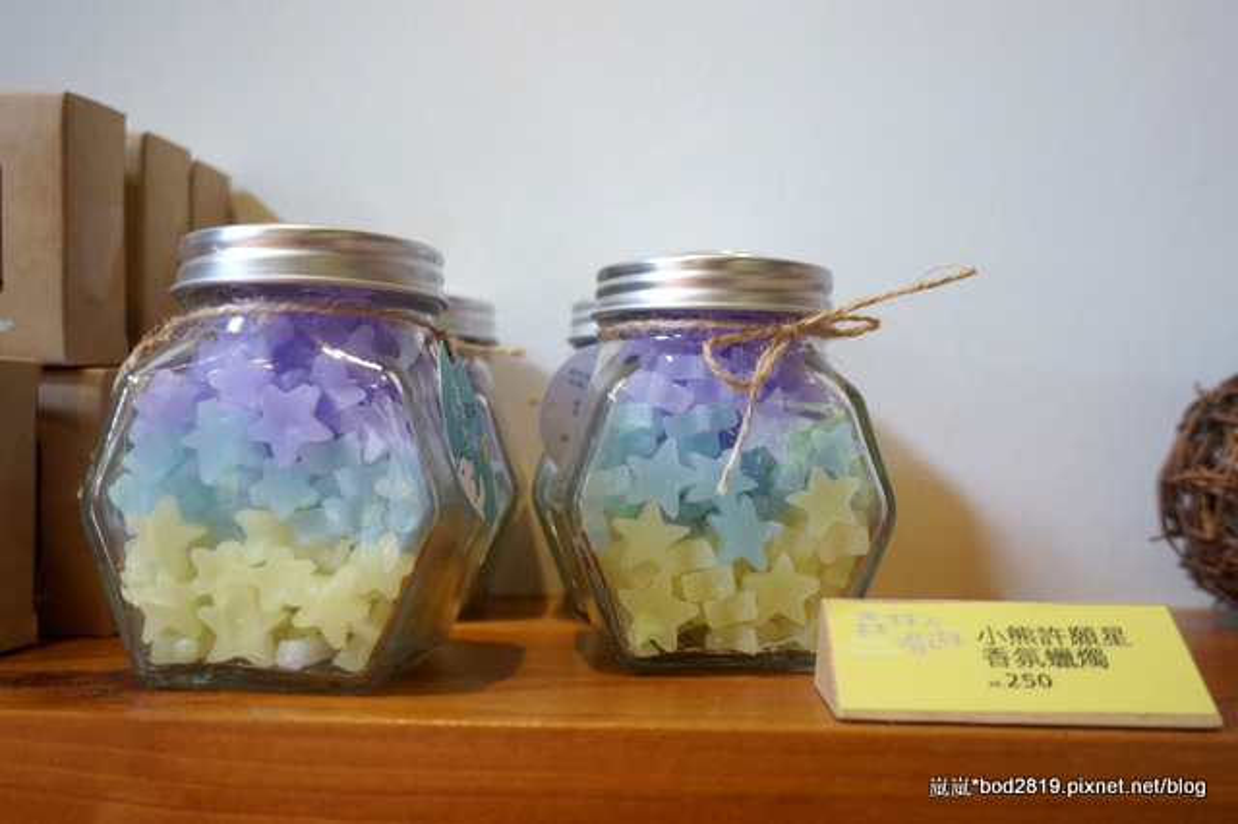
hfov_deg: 55.1
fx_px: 1186
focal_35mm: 34
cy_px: 412
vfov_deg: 38.3
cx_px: 619
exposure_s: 1/60
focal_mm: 23
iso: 320
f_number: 4
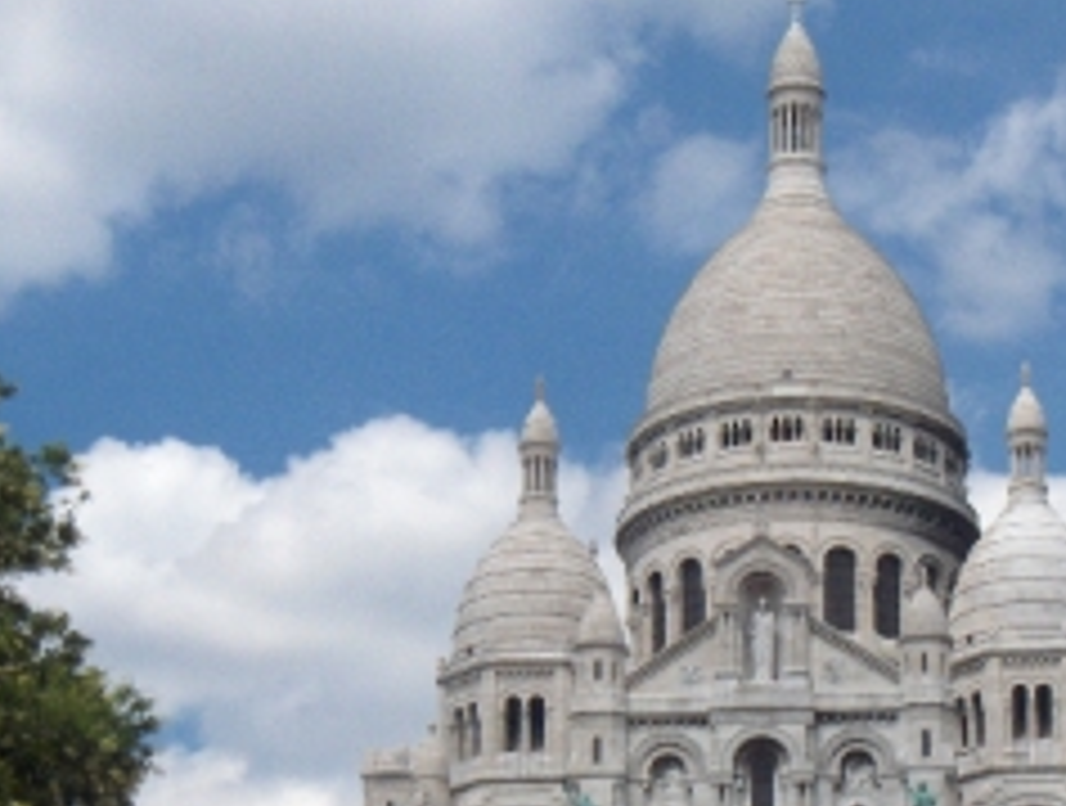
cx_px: 783
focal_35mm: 141
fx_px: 4353
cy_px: 711
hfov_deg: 13.9
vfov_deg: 10.5
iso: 100
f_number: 6
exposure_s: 1/2083
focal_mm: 14.3
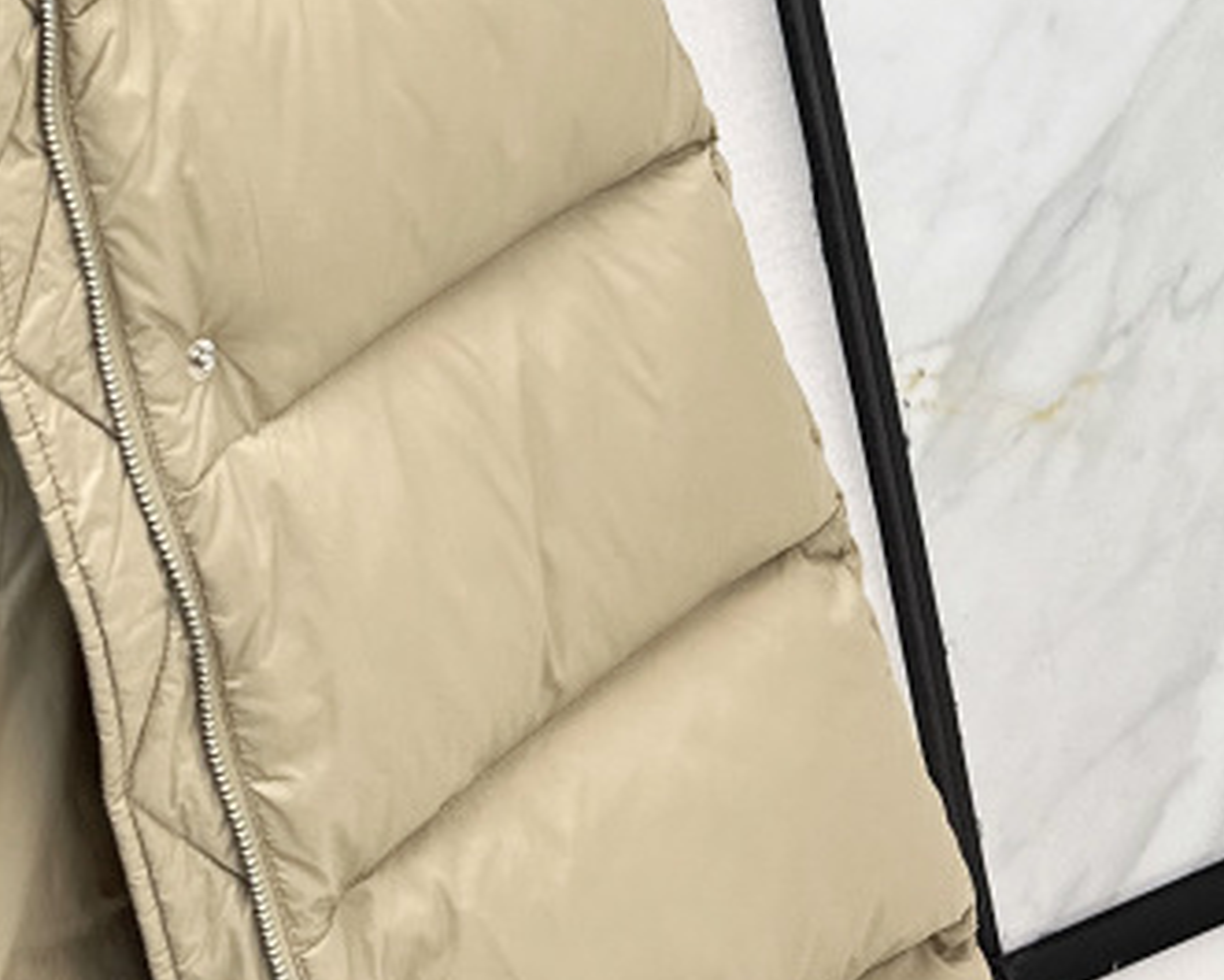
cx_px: -259
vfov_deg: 13.8
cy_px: -680
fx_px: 3696
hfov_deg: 17.9
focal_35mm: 102
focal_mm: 6.86
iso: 64
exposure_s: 1/116
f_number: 1.78
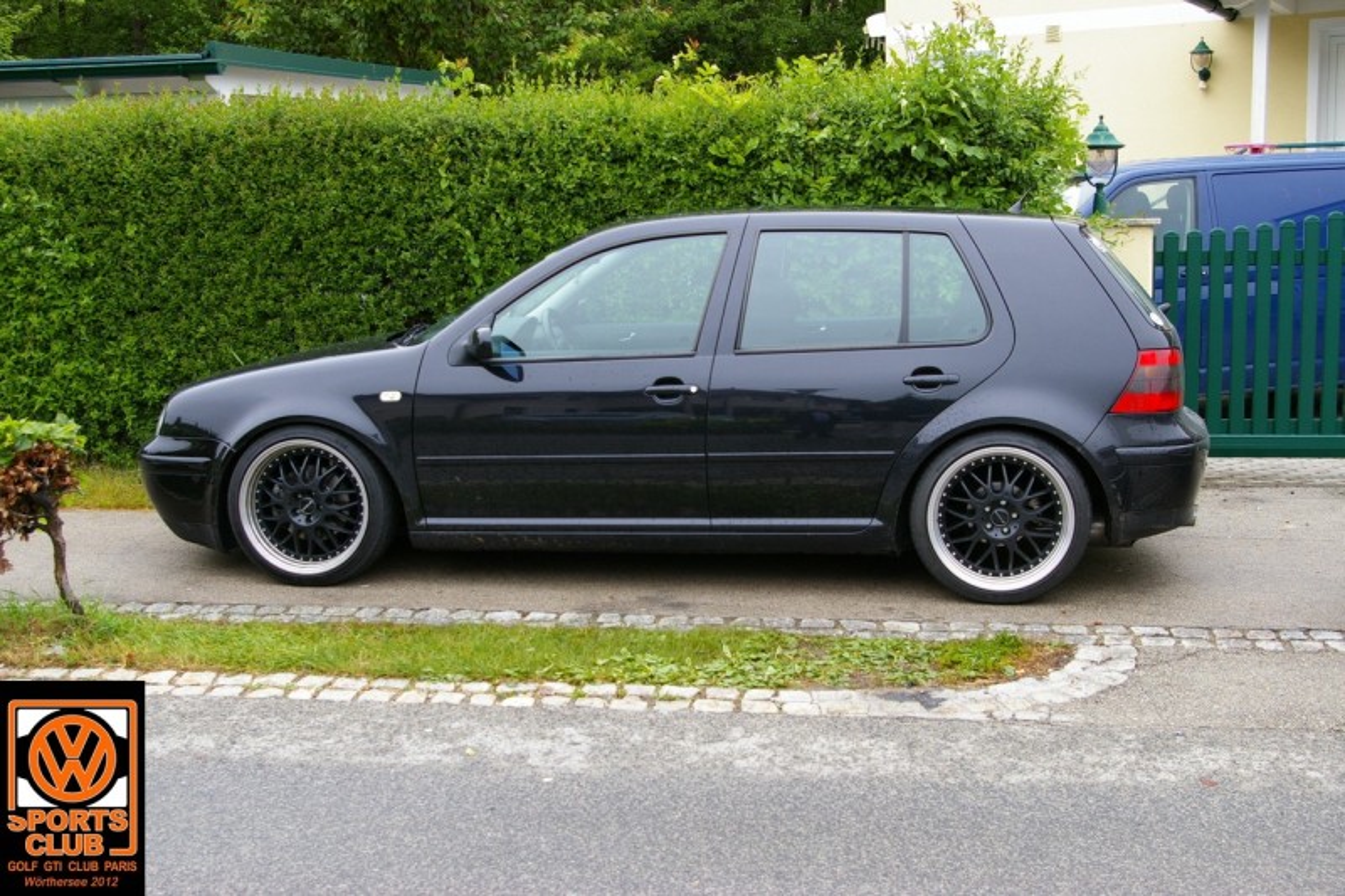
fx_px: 1569
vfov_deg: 31.9
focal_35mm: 42
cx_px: 672
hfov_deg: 46.4
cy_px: 448
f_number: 5.6
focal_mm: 28
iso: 200
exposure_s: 1/60
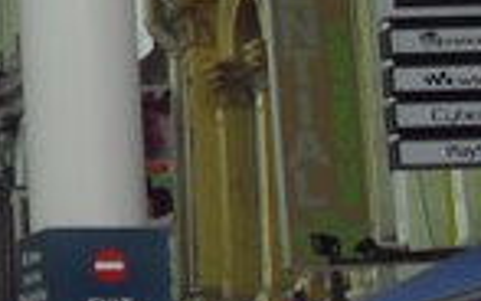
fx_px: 3488
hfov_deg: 7.3
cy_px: -291
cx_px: -739
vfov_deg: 4.9
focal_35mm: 266
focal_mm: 7.6
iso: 100
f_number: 8.9
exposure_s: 1/60
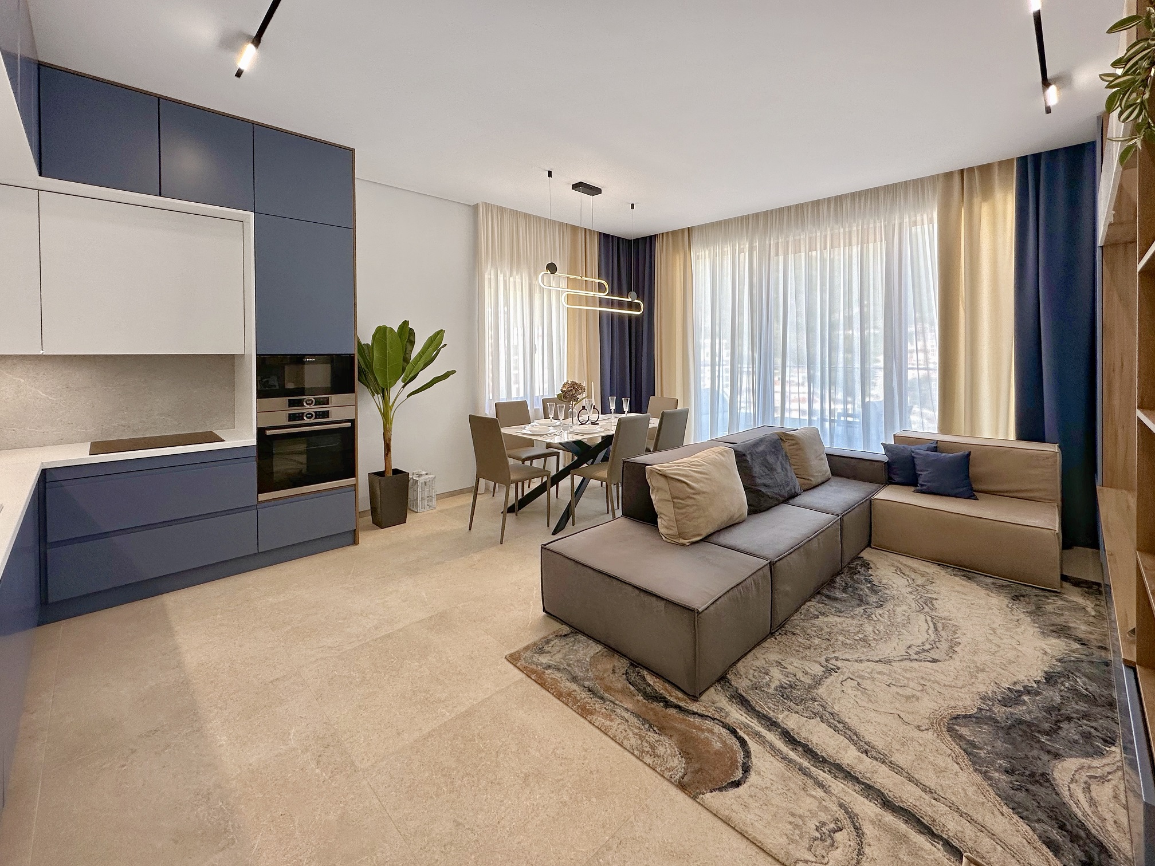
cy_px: 433
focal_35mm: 14
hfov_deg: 102.1
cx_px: 578
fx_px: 467
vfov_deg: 85.7
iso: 40
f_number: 2.2
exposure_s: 1/149
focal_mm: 2.22
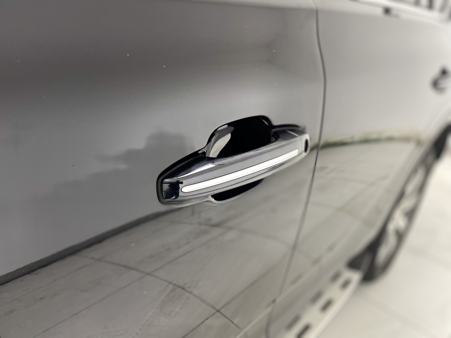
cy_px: 169
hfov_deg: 67.3
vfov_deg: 53.1
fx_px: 339
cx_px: 226
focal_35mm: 26
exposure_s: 1/50
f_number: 1.6
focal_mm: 5.1
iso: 200
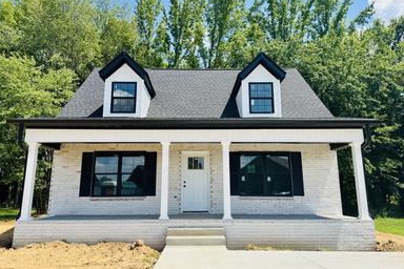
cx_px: 201
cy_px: 130
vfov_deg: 49.5
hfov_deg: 69.4
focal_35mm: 26
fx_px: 292
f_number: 1.78
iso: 80
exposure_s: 1/3597
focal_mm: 6.76
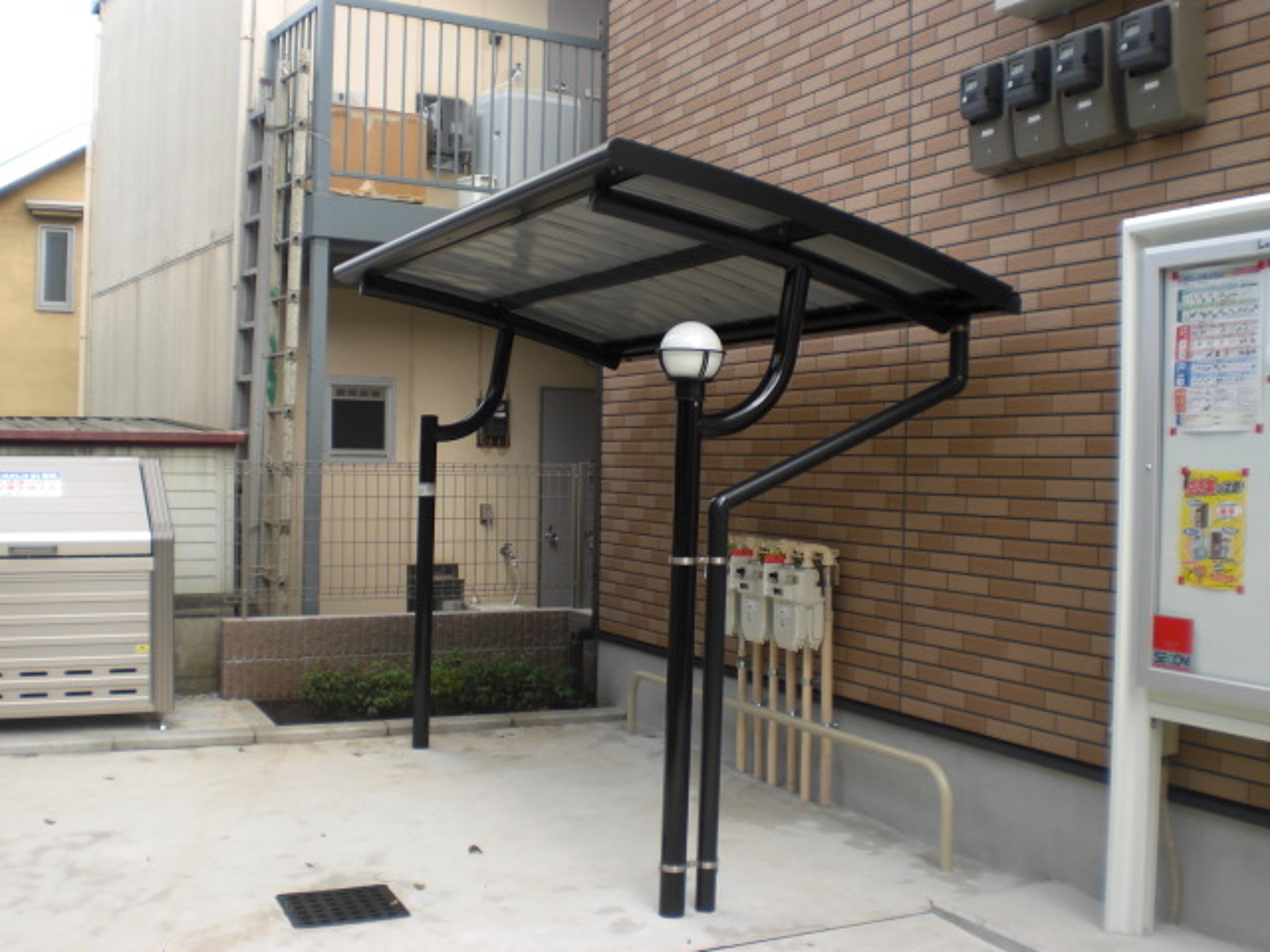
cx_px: 635
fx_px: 1394
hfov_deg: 49.0
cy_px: 476
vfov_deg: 37.7
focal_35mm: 38
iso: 50
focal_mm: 6.3
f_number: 3.1
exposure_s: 1/80
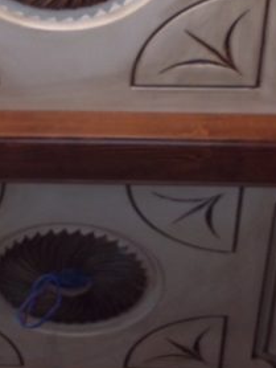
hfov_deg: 13.6
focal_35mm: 109
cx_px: 69
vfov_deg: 17.9
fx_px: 1157
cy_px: 92
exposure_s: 1/20
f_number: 2.4
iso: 100
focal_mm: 4.28
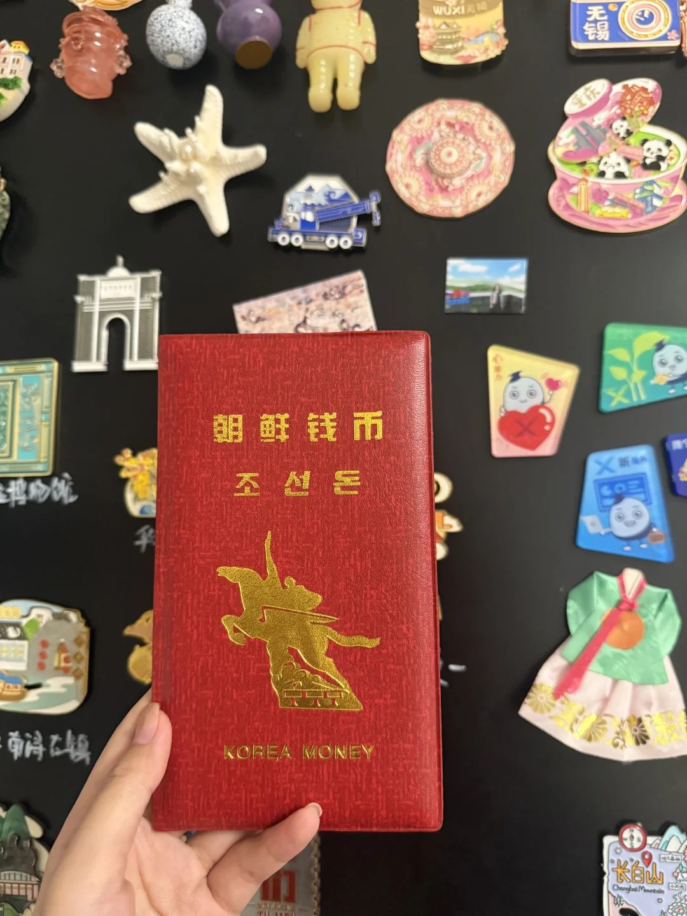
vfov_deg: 71.6
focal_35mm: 24
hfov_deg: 56.8
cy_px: 458
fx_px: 635
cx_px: 344
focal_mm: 6.76
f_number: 1.78
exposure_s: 1/59
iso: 800
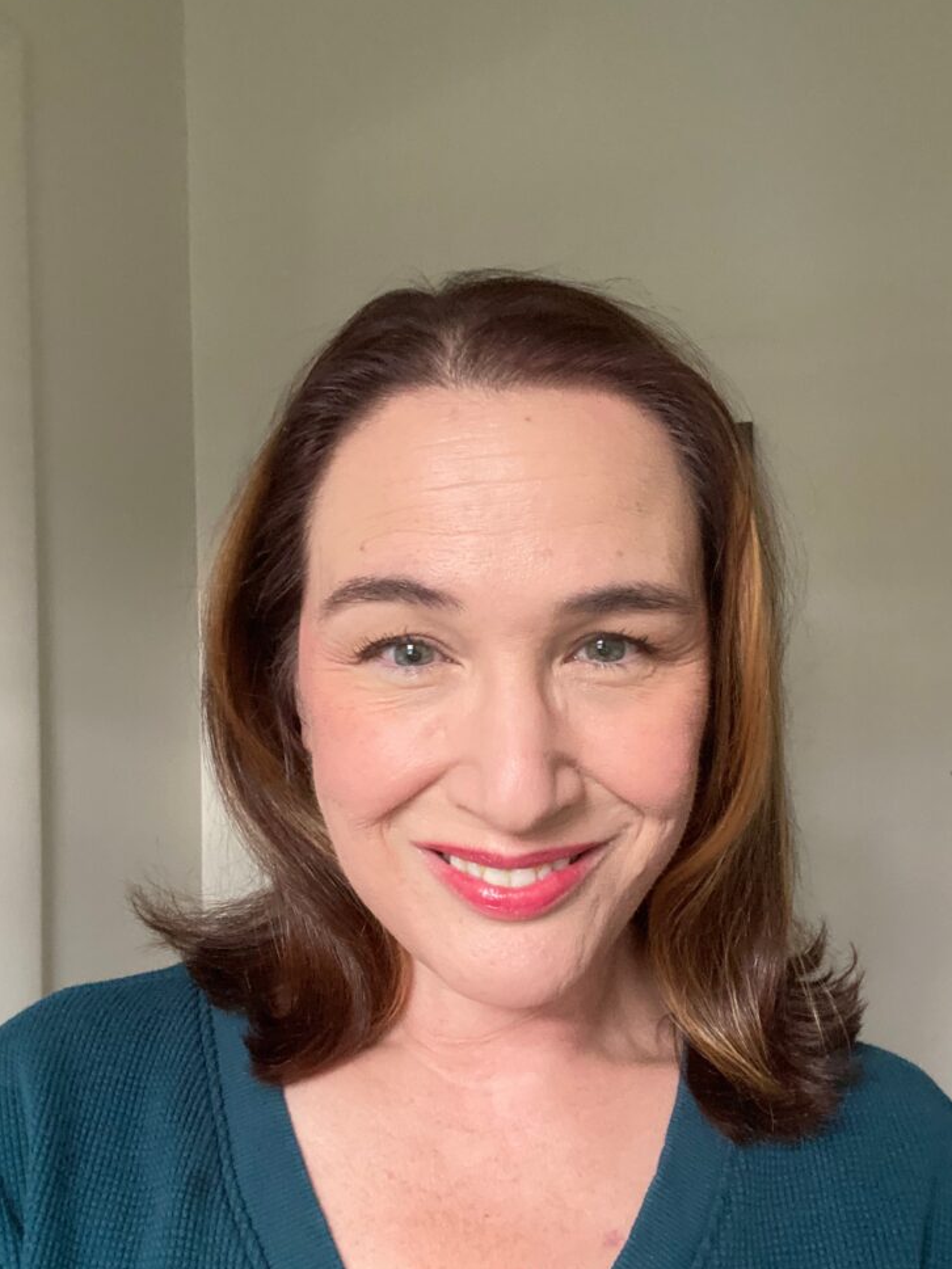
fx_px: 1137
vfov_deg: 58.4
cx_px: 489
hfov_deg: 45.4
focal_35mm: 31
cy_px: 637
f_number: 2.2
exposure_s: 1/58
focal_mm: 2.71
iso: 400
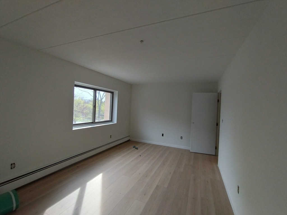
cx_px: 144
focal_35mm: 16
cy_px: 108
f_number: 2.2
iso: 142
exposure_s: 1/60
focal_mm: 1.66
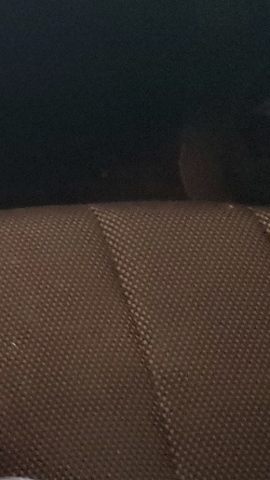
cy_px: 137
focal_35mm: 88
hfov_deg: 12.1
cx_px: -283
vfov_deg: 24.0
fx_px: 1119
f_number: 1.5
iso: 351
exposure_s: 1/15
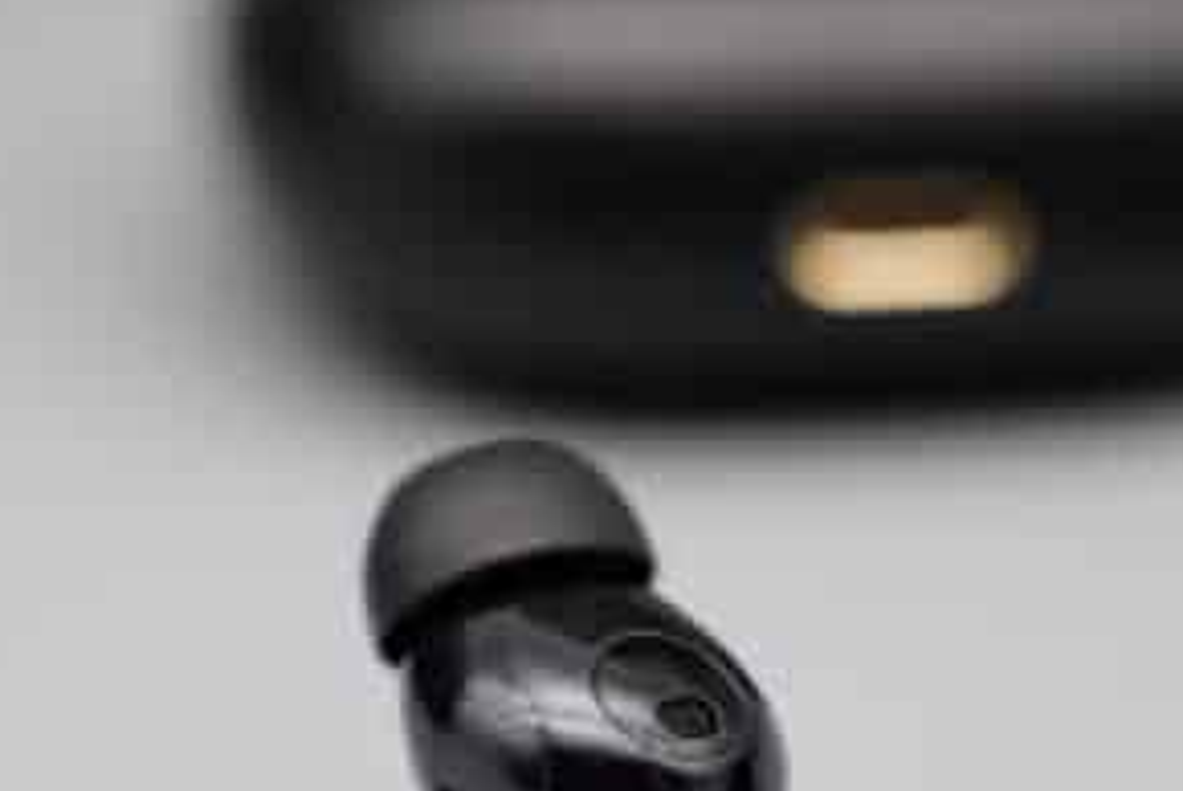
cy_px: 514
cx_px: 543
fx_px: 13256
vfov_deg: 3.4
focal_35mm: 403
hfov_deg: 5.1
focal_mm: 300
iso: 1250
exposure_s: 1/320
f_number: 5.6
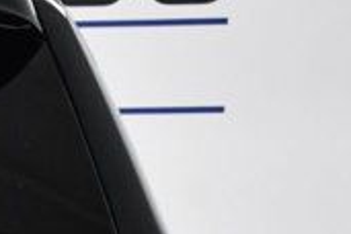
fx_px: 2340
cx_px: -419
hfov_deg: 8.1
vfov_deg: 5.6
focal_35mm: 240
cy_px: 495
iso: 2500
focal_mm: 27
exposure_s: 1/320
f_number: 9
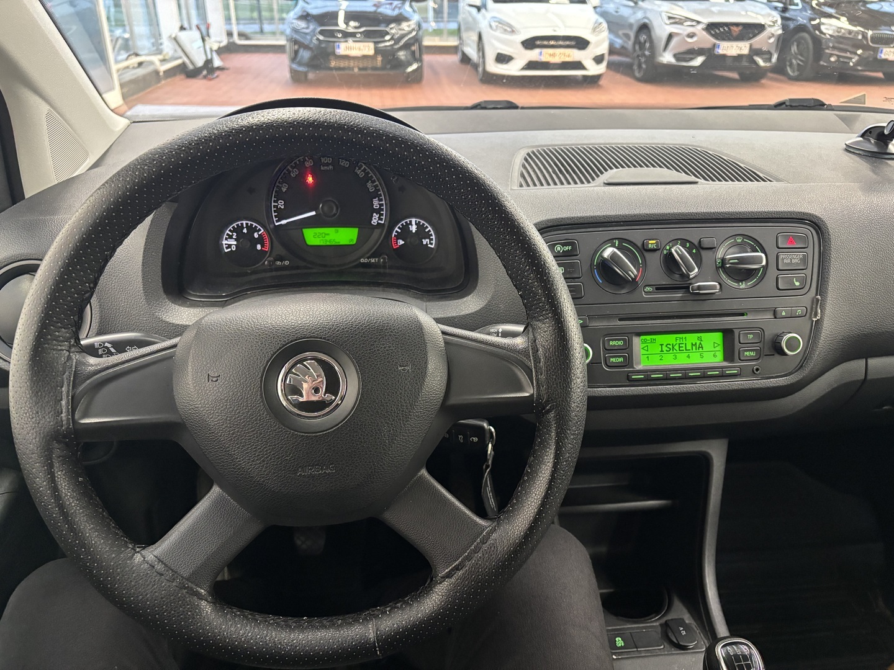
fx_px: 671
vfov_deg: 53.1
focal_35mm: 26
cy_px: 335
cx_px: 447
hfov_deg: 67.3
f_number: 1.6
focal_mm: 5.96
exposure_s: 1/33
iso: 500
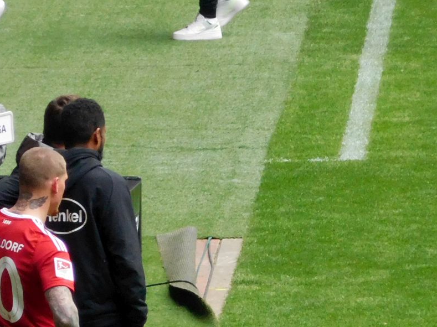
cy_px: 273
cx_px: 312
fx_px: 16000
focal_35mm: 1268
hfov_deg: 1.6
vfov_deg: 1.2
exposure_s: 1/160
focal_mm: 90
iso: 400
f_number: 6.5
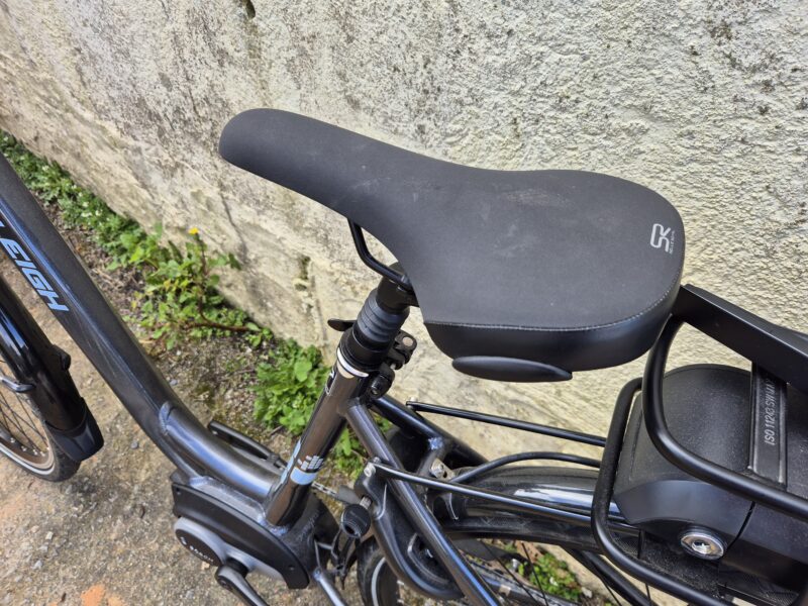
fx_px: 537
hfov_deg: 73.9
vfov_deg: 58.9
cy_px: 303
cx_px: 404
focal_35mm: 23
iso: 25
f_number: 1.8
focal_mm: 5.4
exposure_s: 1/196
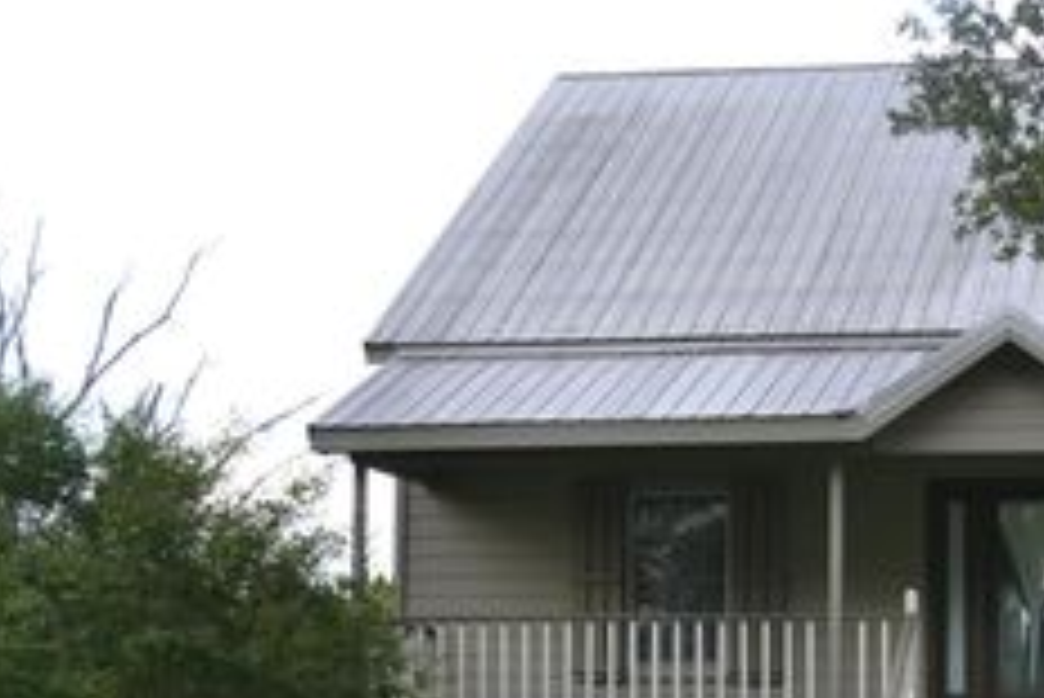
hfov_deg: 23.3
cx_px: 1026
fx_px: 2437
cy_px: 516
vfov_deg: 16.2
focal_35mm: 84
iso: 100
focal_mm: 26
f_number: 5
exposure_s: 1/200
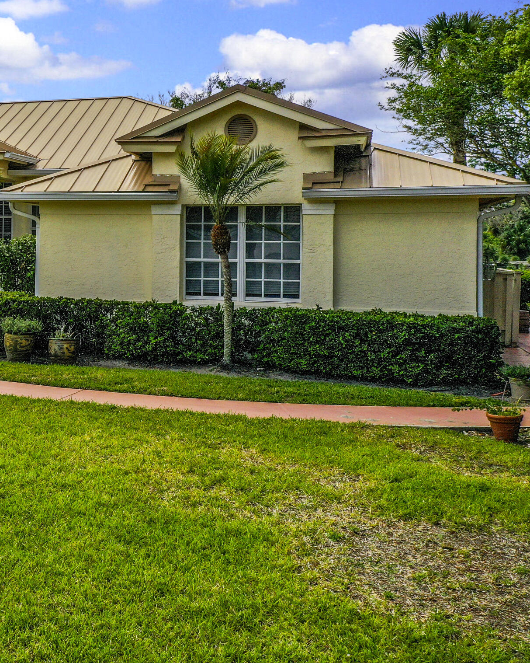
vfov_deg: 35.8
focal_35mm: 52
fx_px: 1019
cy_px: 250
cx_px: -117
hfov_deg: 25.9
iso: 100
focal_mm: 10.26
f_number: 6.3
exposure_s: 1/800
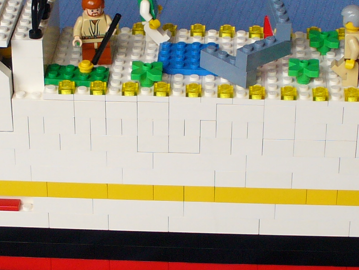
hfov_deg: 16.4
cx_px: 184
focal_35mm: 120
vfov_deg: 12.4
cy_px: 125
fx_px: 1245
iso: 100
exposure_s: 1/30
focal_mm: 6.1
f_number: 2.8
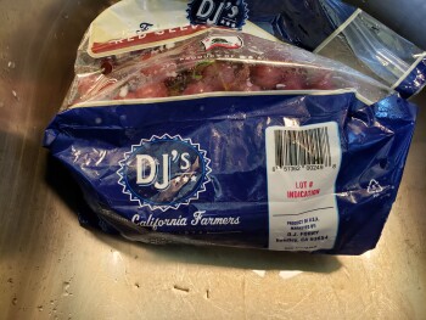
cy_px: 160
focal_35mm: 26
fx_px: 320
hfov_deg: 67.3
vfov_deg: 53.1
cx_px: 213
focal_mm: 4.3
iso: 200
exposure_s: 1/60
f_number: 2.4
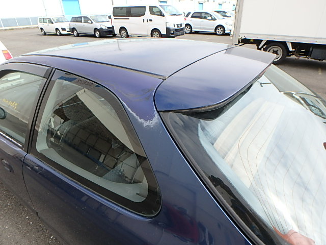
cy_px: 122
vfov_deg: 63.4
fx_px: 198
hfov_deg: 79.0
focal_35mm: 21
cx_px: 163
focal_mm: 3.7
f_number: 3.5
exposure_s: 1/400
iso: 125
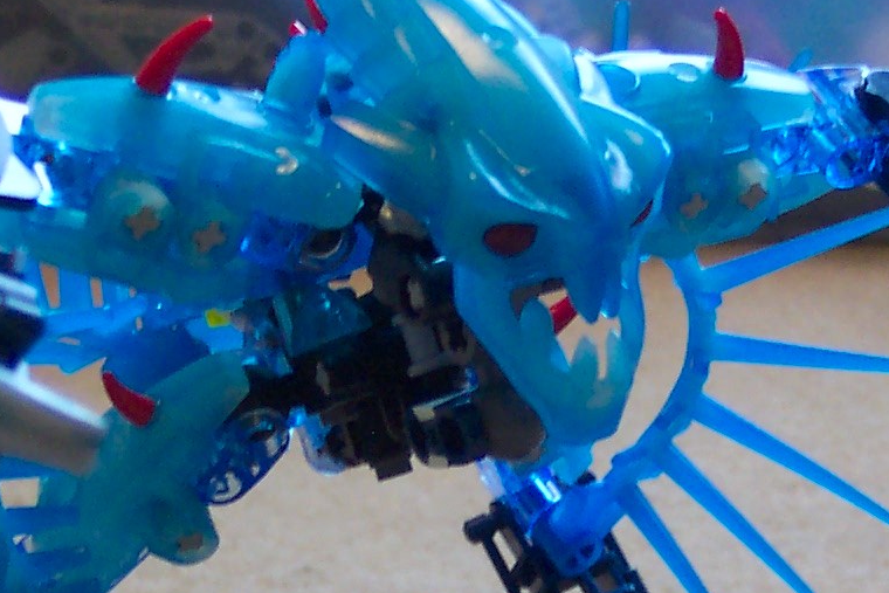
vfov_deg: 12.6
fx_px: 2667
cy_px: 532
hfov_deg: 18.9
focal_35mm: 108
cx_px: 512
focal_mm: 8
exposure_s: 1/20
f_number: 2.8
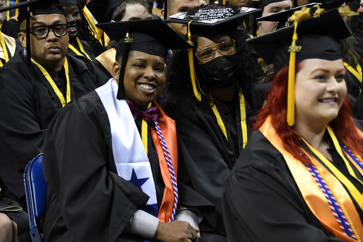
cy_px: 121
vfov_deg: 12.2
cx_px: 182
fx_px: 1134
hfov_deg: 18.2
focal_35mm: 112
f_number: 5
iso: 2500
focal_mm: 75
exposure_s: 1/250
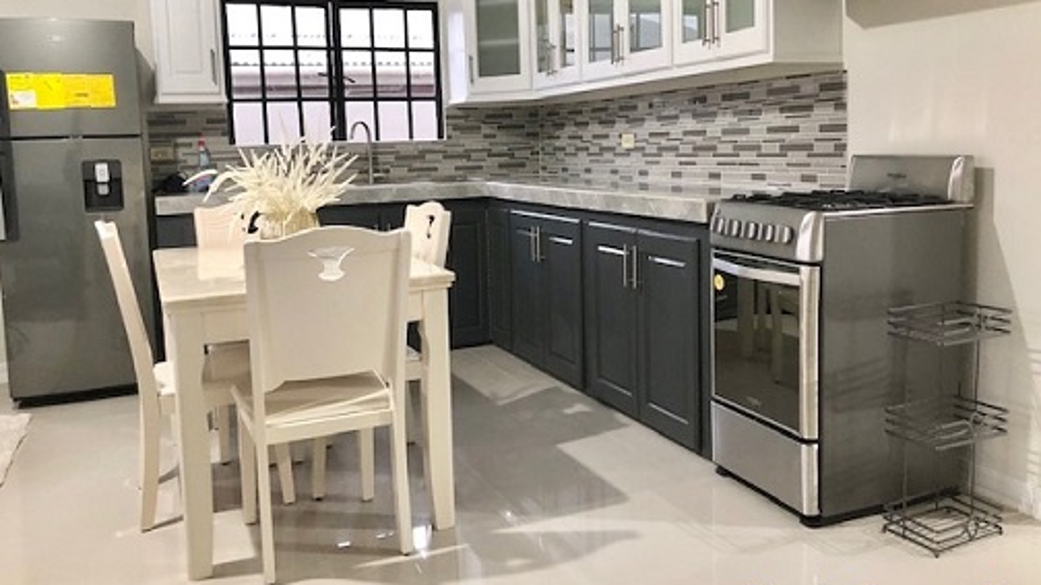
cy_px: 232
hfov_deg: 62.6
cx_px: 514
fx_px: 855
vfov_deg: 37.6
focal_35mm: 31
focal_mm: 4
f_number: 1.8
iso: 100
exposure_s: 1/9
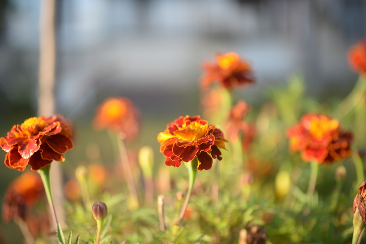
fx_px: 508
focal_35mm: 50
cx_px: 183
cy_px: 122
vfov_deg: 27.0
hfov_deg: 39.6
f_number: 2.8
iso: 250
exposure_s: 1/200
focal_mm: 50
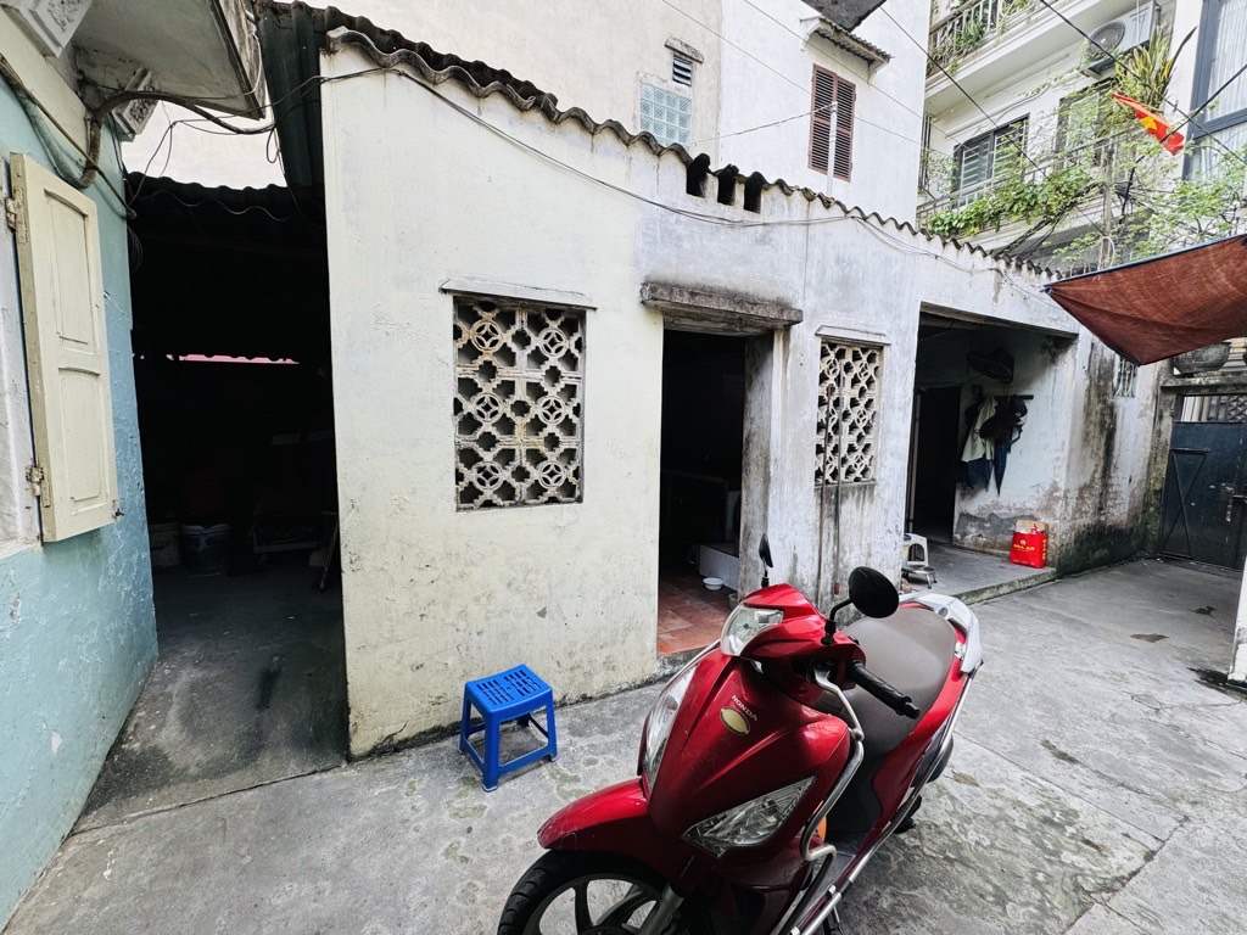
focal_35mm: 14
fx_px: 504
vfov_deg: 85.7
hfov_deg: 102.1
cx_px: 624
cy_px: 468
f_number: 2.2
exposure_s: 1/99
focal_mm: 2.22
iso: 50
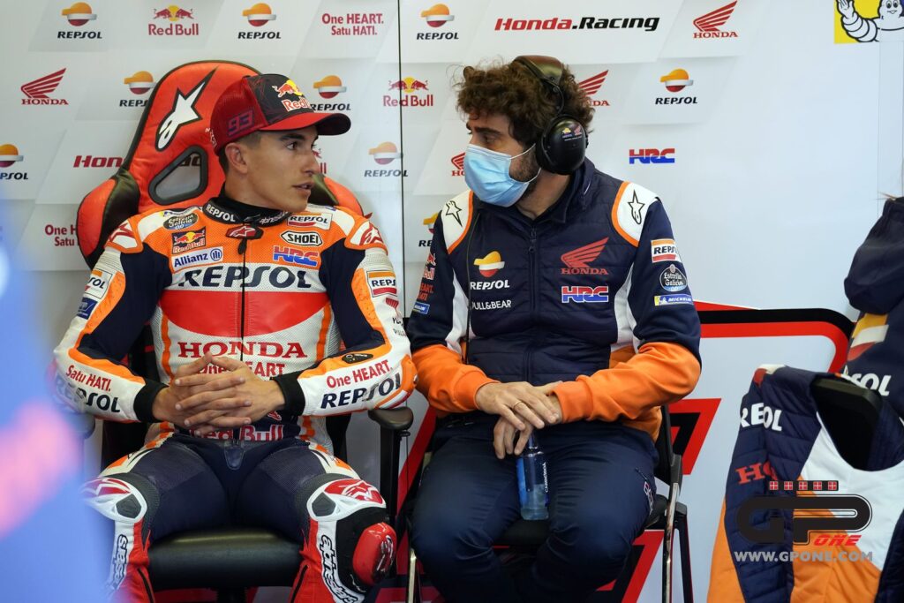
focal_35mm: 164
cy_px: 302
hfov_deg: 12.5
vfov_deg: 8.4
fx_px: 4129
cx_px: 452
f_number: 5.6
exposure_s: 1/200
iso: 3200
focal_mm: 164.4
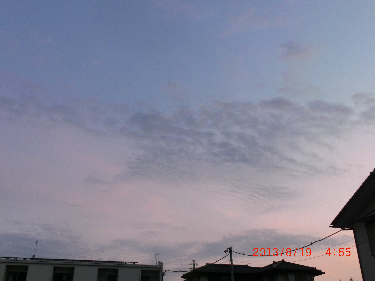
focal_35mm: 33
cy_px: 140
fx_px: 357
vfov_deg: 42.9
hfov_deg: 55.4
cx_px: 188
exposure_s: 1/60
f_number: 3.7
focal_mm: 5.93
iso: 200
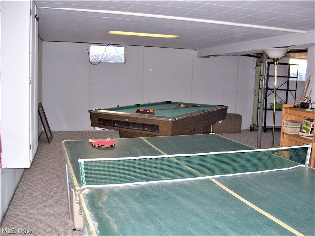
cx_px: 158
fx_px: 328
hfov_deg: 51.4
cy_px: 118
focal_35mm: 36
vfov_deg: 39.7
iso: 125
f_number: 2.7
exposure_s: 1/60
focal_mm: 6
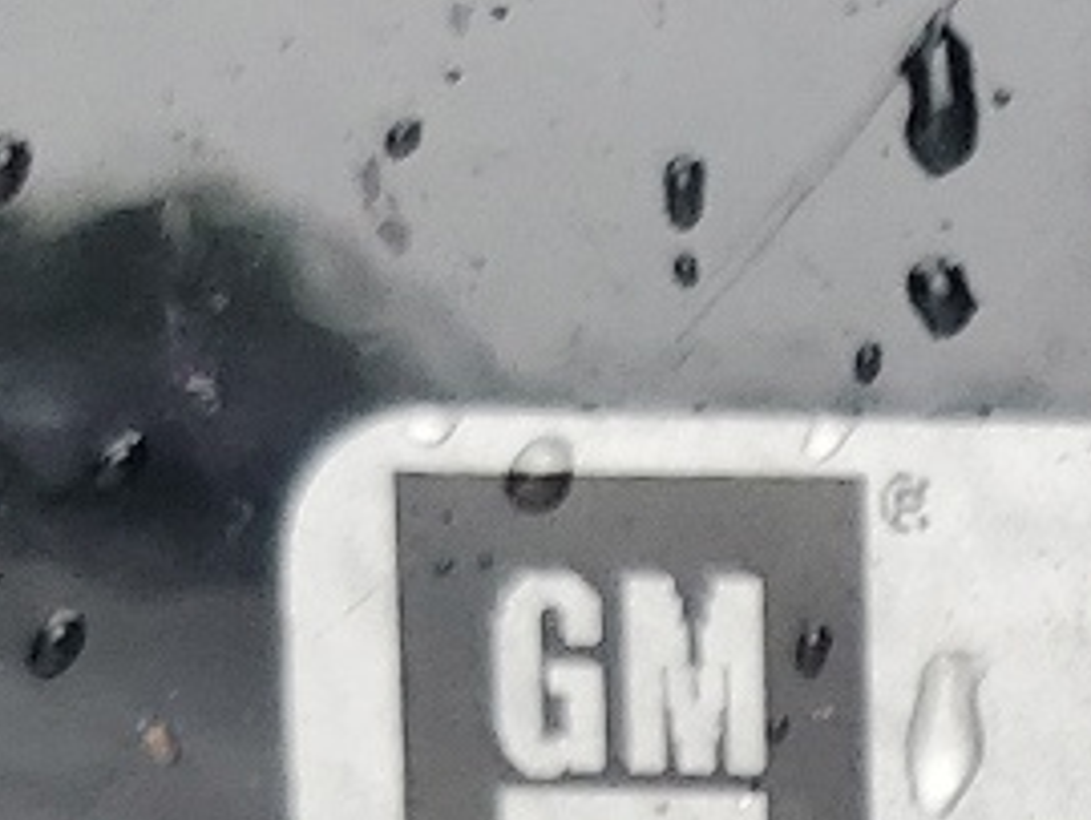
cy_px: 2157
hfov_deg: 11.3
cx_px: 2315
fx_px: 4858
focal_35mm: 154
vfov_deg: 8.6
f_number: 1.5
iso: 51
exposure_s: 1/60.2
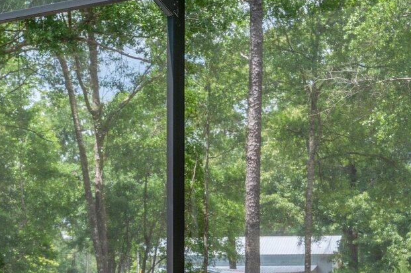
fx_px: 1129
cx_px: 196
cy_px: 416
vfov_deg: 13.0
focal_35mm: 99
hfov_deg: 20.6
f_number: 9
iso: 100
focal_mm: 30
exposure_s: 1/160
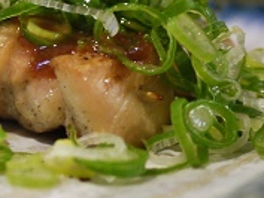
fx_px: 771
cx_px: -7
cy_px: 48
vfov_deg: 14.6
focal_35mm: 101
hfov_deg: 18.8
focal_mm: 14
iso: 400
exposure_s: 1/4
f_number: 2.5
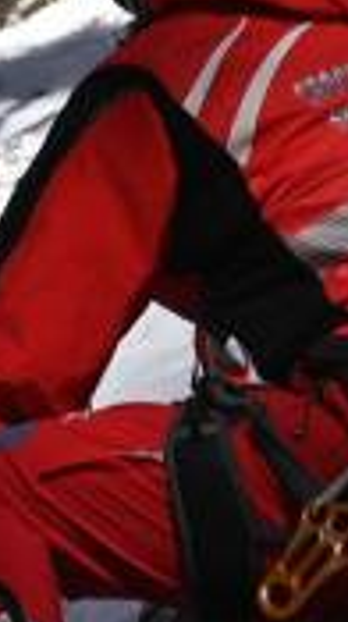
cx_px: -415
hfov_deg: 2.7
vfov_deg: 4.9
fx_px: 7275
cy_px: -27
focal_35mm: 442
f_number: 4.8
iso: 100
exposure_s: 1/800
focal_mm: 48
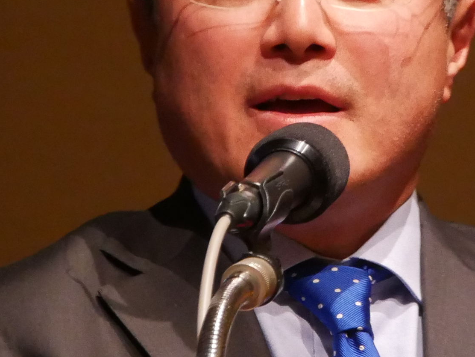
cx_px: 396
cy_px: 48
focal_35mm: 1205
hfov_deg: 1.6
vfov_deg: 1.2
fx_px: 16535
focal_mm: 175
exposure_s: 1/80
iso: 3200
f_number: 5.6
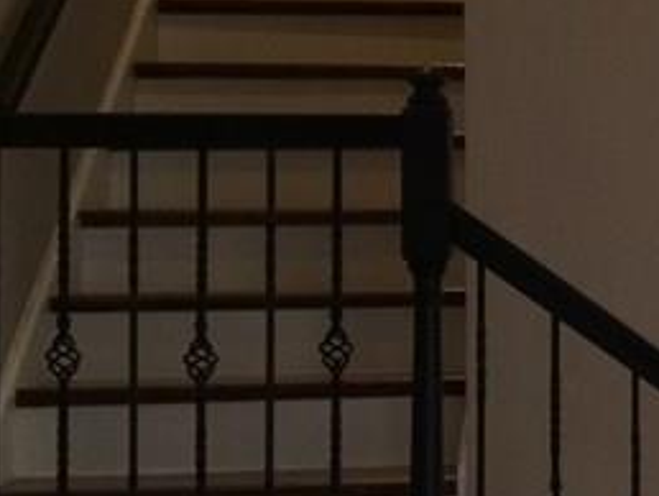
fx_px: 2191
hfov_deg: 14.6
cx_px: 1262
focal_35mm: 115
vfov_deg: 12.9
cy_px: 199
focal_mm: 4.15
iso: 64
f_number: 2.2
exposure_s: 1/15
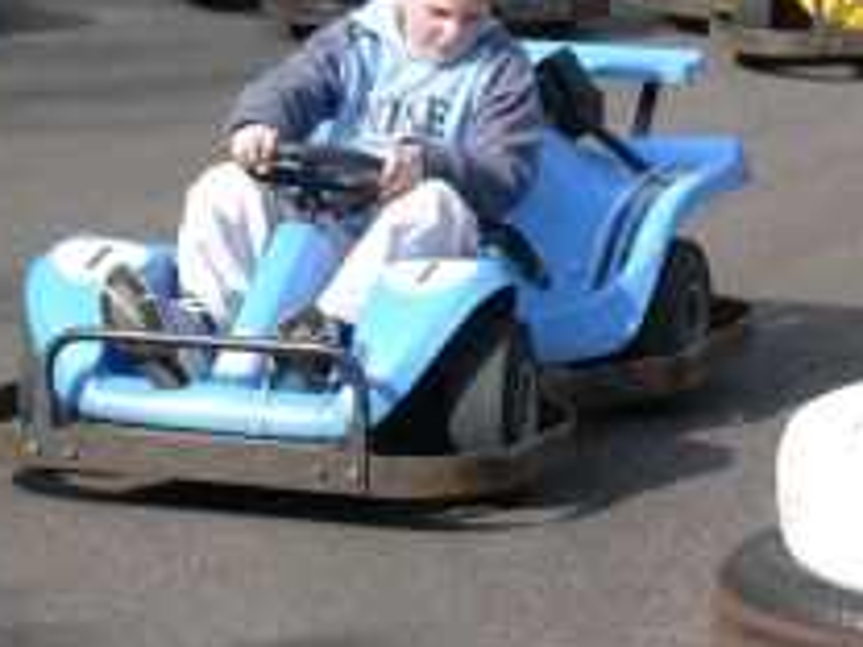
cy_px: 141
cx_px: 564
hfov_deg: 9.4
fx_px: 5235
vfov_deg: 7.1
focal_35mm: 210
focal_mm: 16.8
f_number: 4.8
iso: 70
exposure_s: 1/296
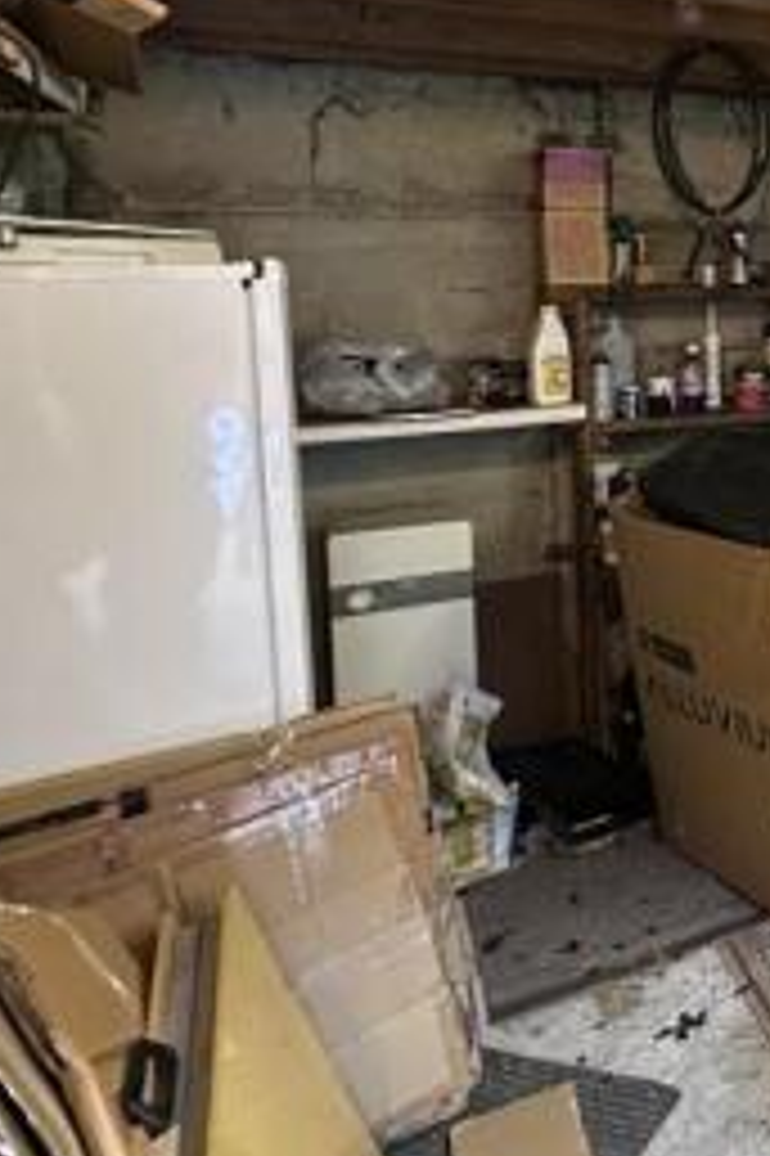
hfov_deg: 30.5
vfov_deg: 55.4
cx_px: 1024
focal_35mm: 33
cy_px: 340
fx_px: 1060
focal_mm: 2.22
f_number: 2.2
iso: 1000
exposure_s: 1/33
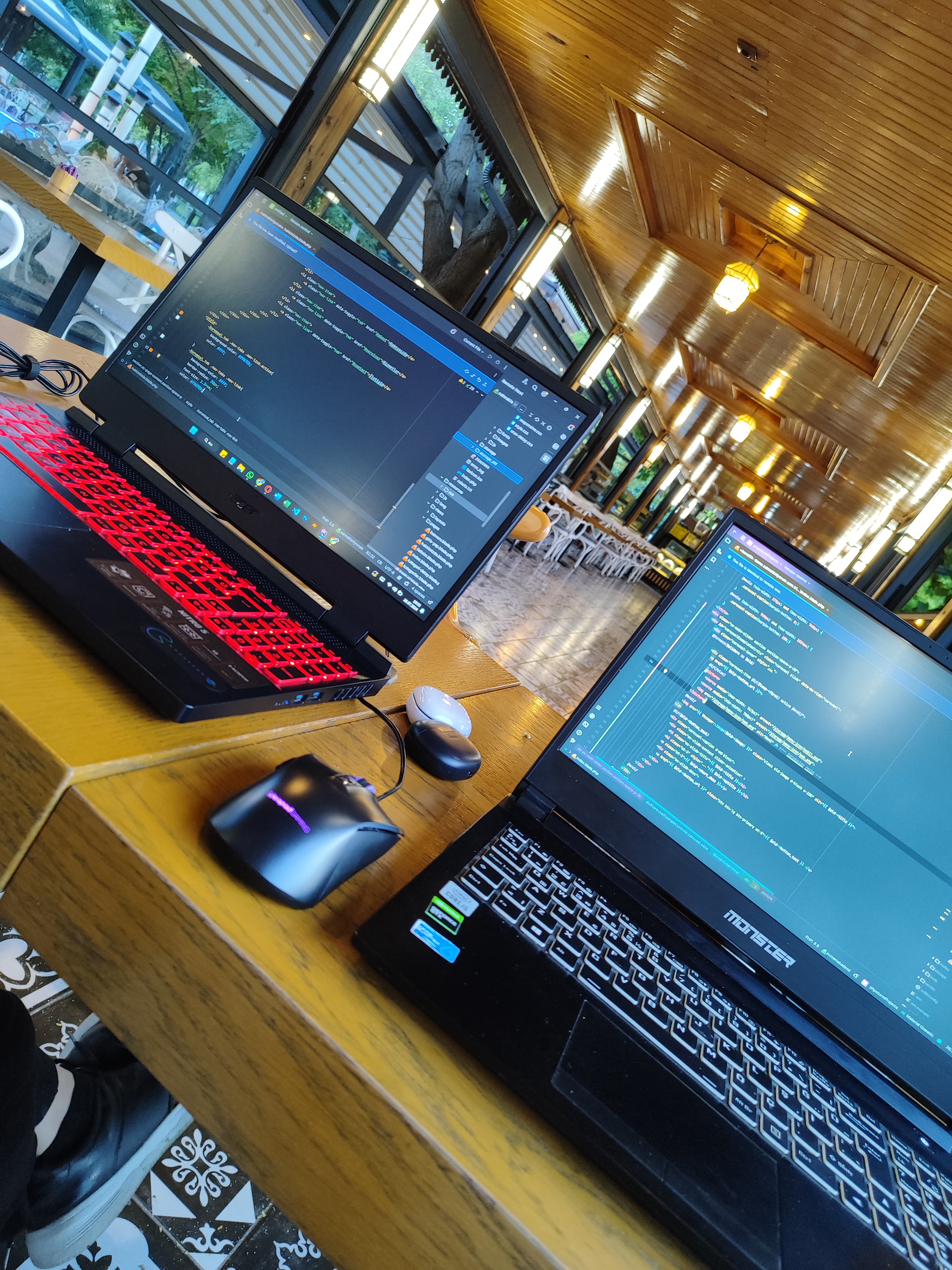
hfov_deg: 56.8
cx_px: 476
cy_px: 635
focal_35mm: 24
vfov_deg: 71.6
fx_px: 880
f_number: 1.89
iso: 771
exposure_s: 1/33
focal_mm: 5.89
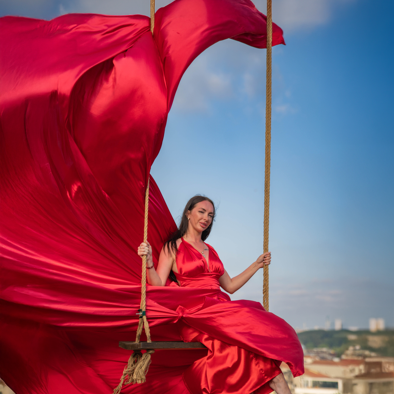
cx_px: 198
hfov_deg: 21.1
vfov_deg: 21.1
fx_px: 1056
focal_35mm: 82
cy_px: 237
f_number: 2.8
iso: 100
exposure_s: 1/1600
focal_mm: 64
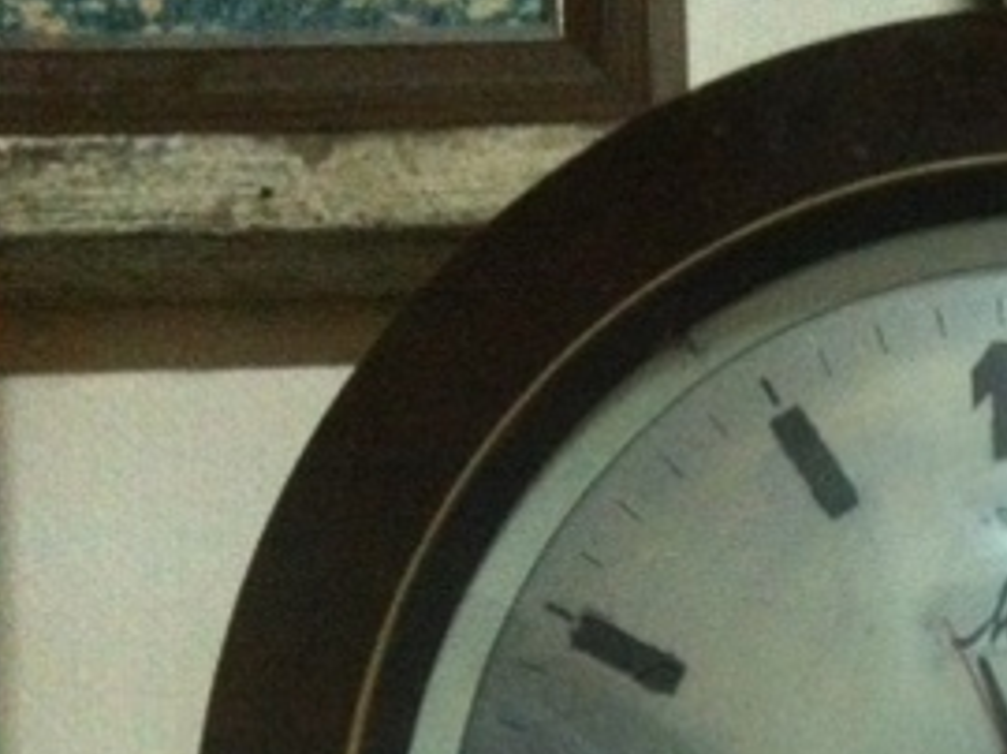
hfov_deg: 22.1
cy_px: 862
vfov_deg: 17.1
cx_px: 1156
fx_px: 2412
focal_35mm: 83
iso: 800
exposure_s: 1/15
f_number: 2.8
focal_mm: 3.85
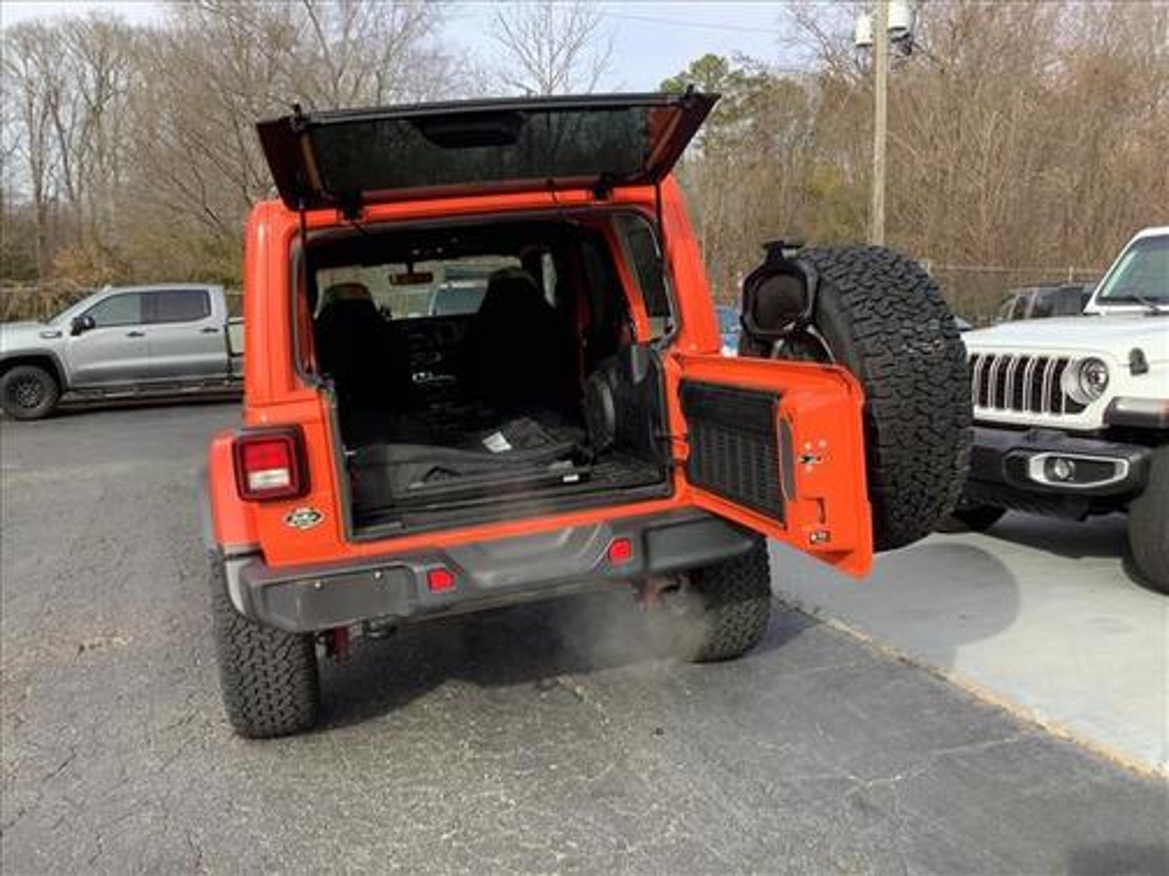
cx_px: 584
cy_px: 438
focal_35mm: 31
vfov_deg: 45.4
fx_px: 1047
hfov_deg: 58.4
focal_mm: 3.3
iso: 25
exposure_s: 1/287
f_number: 2.4
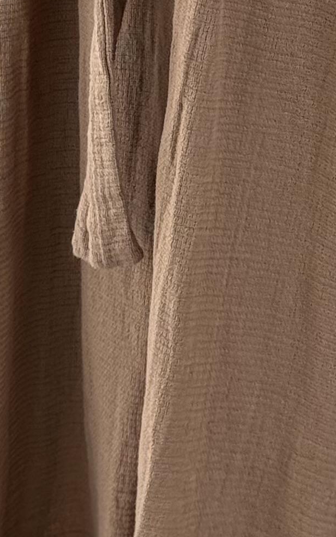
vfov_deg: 9.6
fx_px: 3048
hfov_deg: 6.2
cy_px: -444
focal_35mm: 208
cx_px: 560
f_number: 1.78
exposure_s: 1/169
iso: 80
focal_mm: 6.76
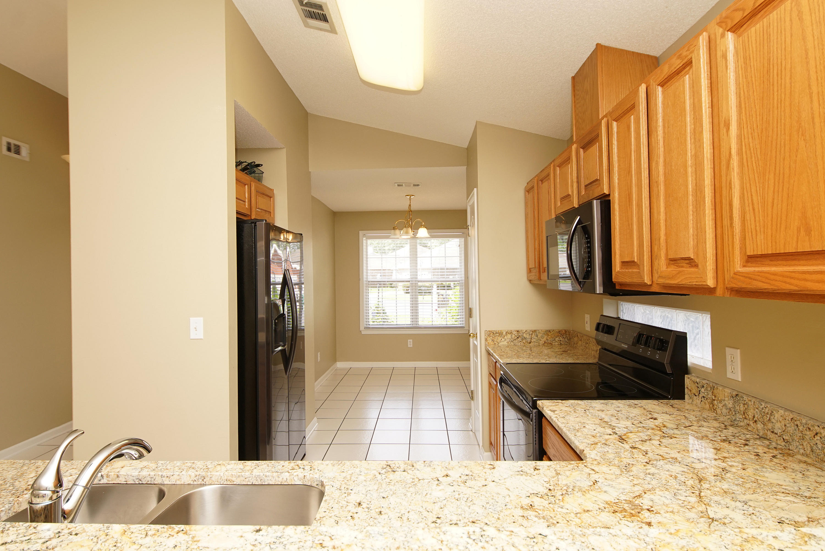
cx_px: 412
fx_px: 413
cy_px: 276
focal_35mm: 18
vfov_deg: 67.4
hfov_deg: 90.0
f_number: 4.5
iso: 400
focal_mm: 12
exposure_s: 1/160
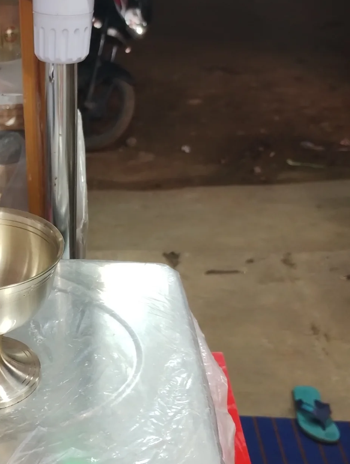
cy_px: 262
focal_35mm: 58
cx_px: -3
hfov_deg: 24.1
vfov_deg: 33.1
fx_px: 780
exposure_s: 1/50
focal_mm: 4.27
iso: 950
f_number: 1.8
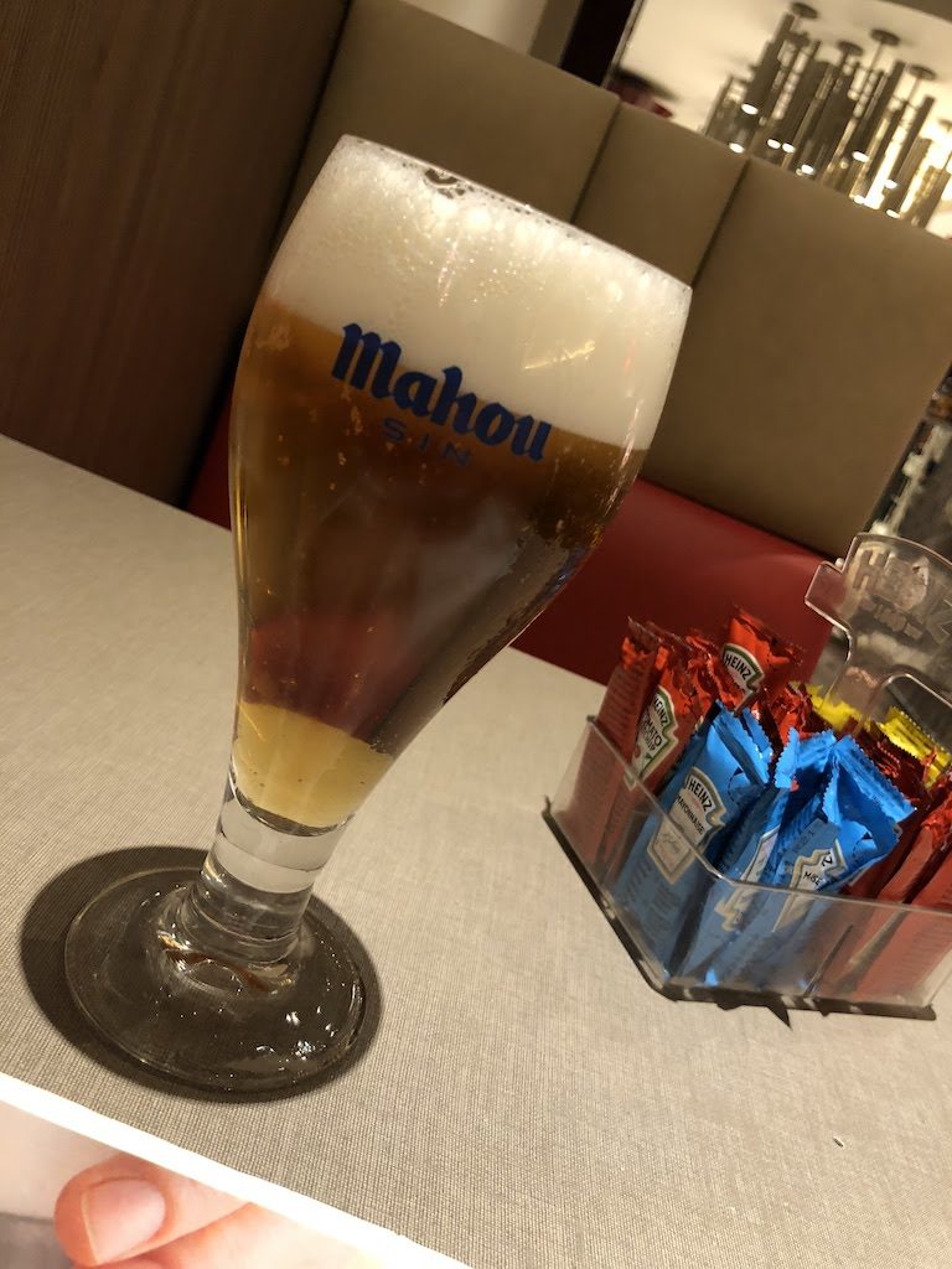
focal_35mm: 28
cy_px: 634
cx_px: 476
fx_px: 1027
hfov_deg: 49.7
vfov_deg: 63.4
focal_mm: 4
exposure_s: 1/17
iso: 80
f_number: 1.8
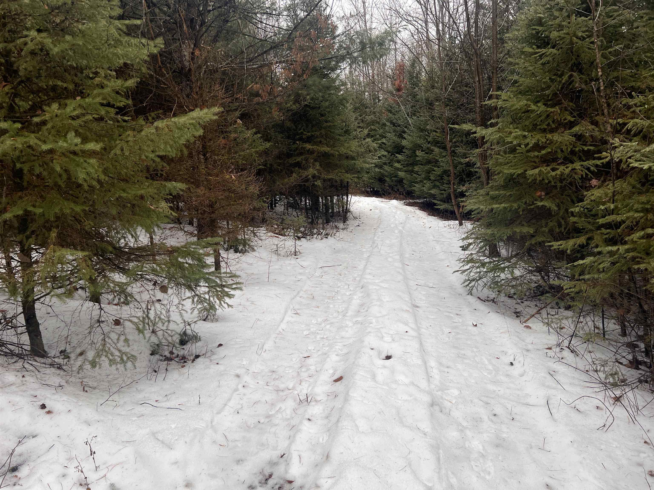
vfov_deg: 53.1
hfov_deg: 67.3
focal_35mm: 26
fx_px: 491
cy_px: 245
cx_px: 327
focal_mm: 5.7
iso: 50
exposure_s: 1/302
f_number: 1.5
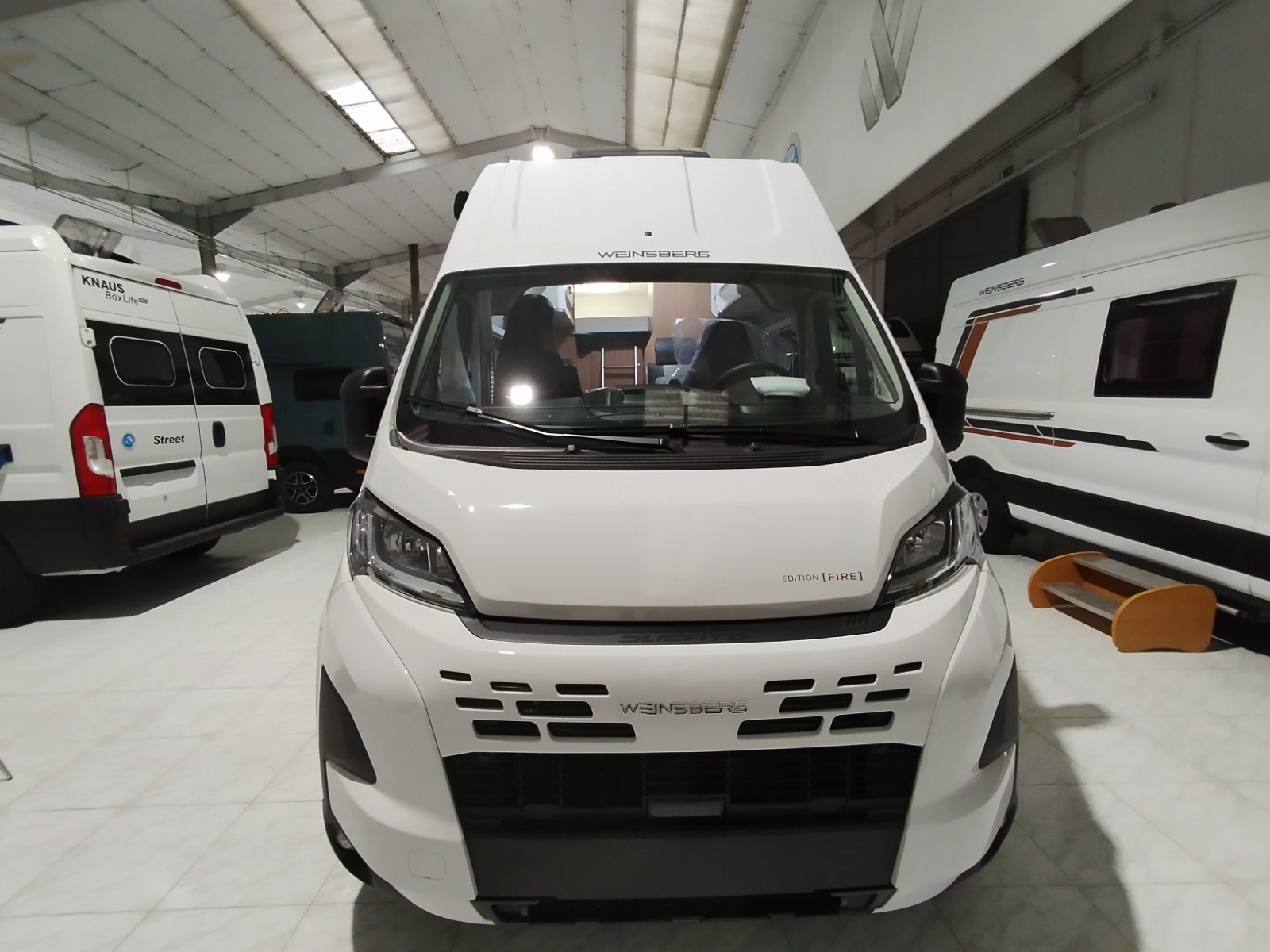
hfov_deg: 94.5
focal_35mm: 16
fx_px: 587
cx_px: 635
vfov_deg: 78.1
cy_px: 476
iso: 220
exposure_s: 1/33.3
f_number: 2.2
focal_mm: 1.65
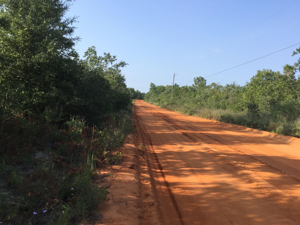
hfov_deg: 56.8
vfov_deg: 44.2
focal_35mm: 32
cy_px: 114
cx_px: 149
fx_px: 277
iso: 25
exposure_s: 1/867
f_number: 2.4
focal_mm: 3.3
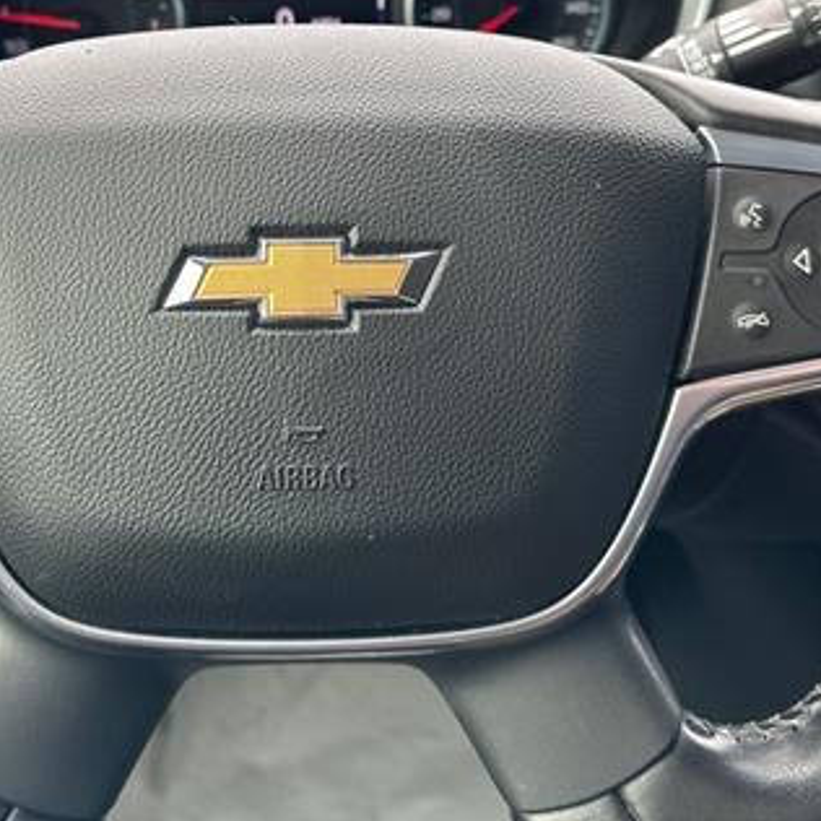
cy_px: 203
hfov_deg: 39.0
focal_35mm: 43
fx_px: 1154
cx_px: 330
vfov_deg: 38.1
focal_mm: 6.86
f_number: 1.78
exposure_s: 1/121
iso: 100
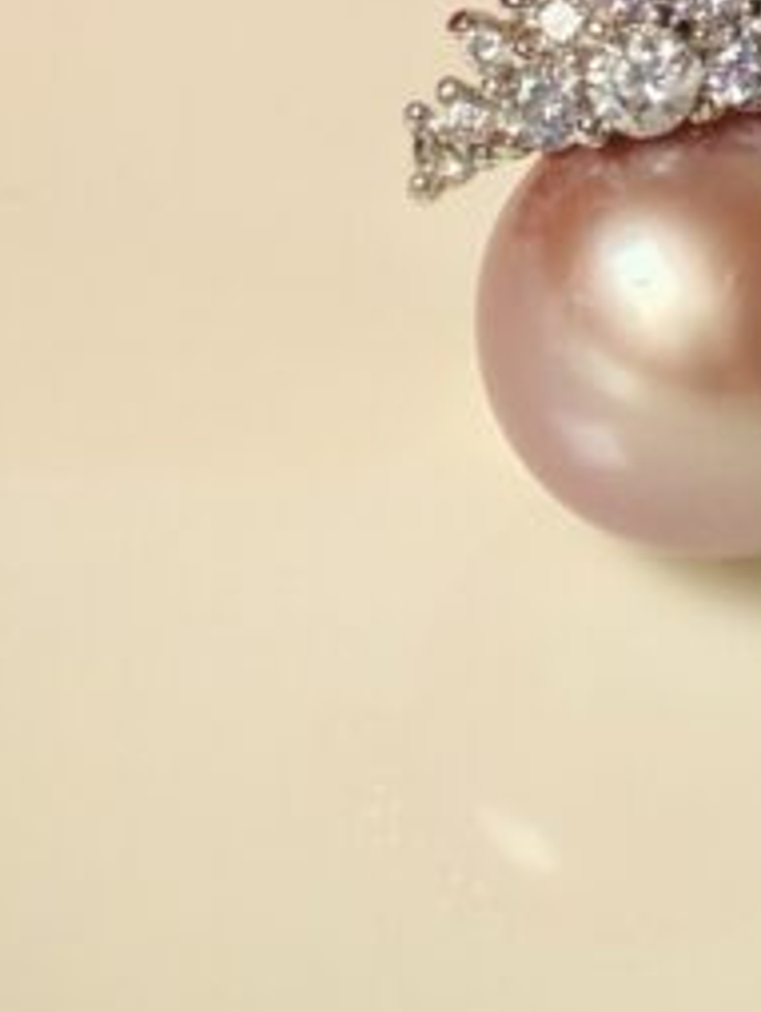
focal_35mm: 214
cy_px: -12
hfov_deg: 6.9
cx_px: 928
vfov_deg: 9.2
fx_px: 6262
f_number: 1.95
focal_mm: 5.52
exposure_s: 1/100
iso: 64
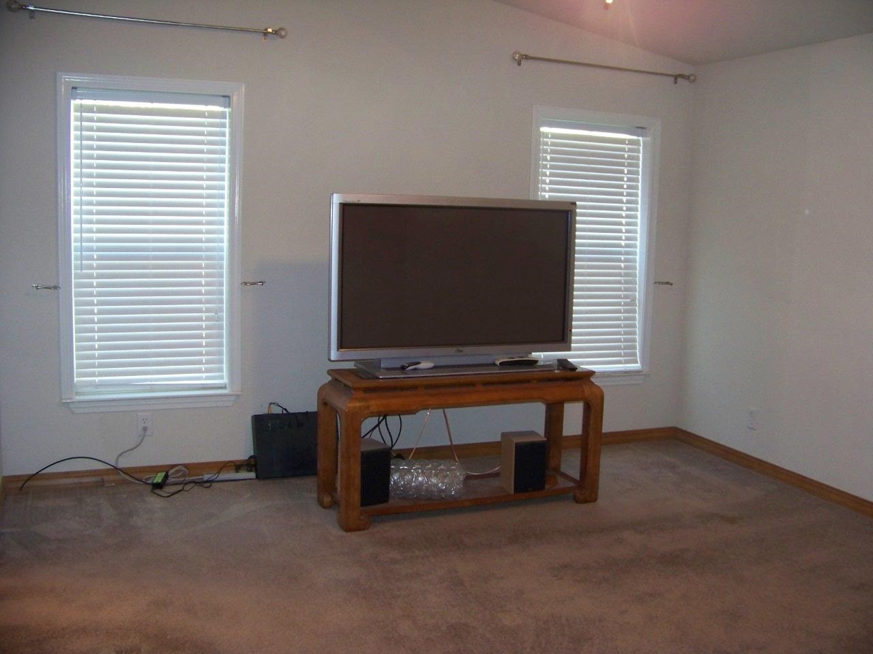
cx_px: 436
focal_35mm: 36
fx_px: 908
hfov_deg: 51.4
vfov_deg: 39.7
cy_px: 327
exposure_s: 1/30
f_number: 2.8
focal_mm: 5.85
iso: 200
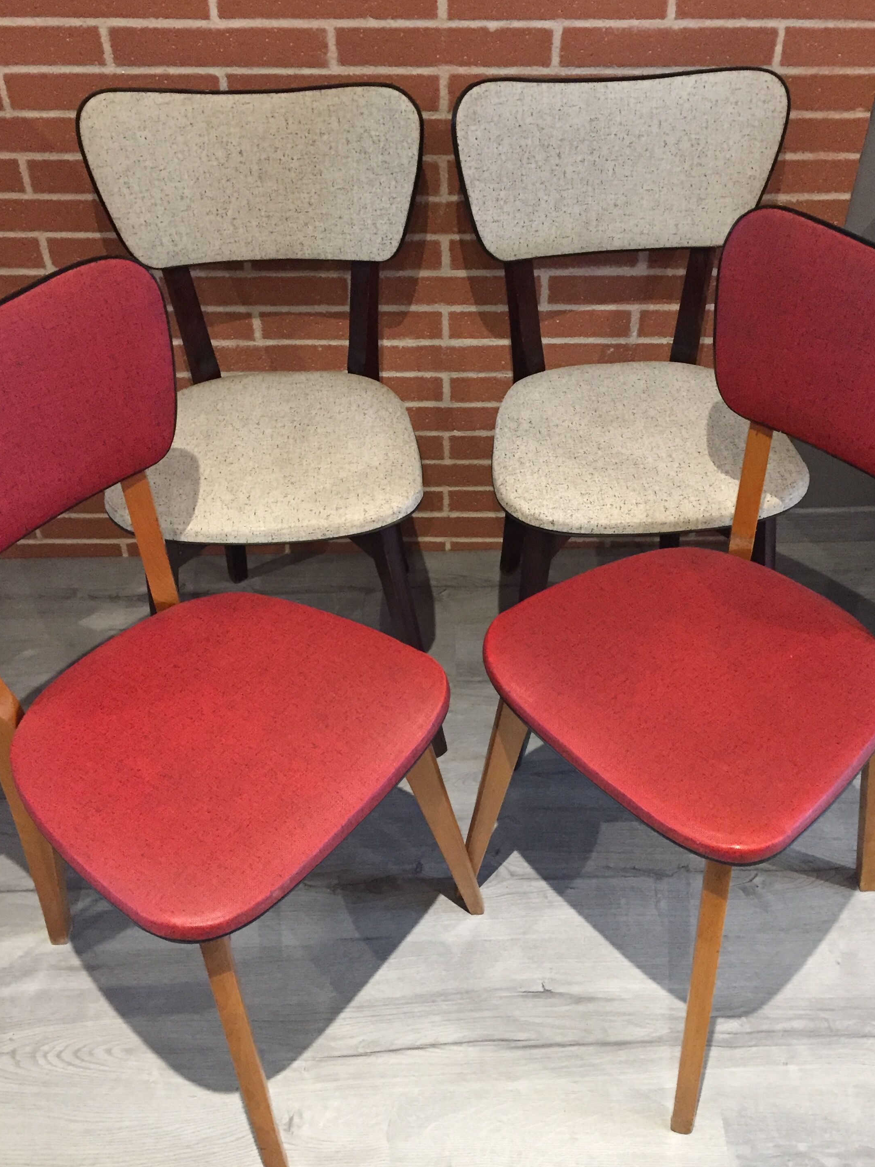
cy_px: 602
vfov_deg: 55.3
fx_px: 1112
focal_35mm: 33
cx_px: 464
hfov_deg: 42.9
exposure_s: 1/17
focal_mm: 4.15
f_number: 2.2
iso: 320
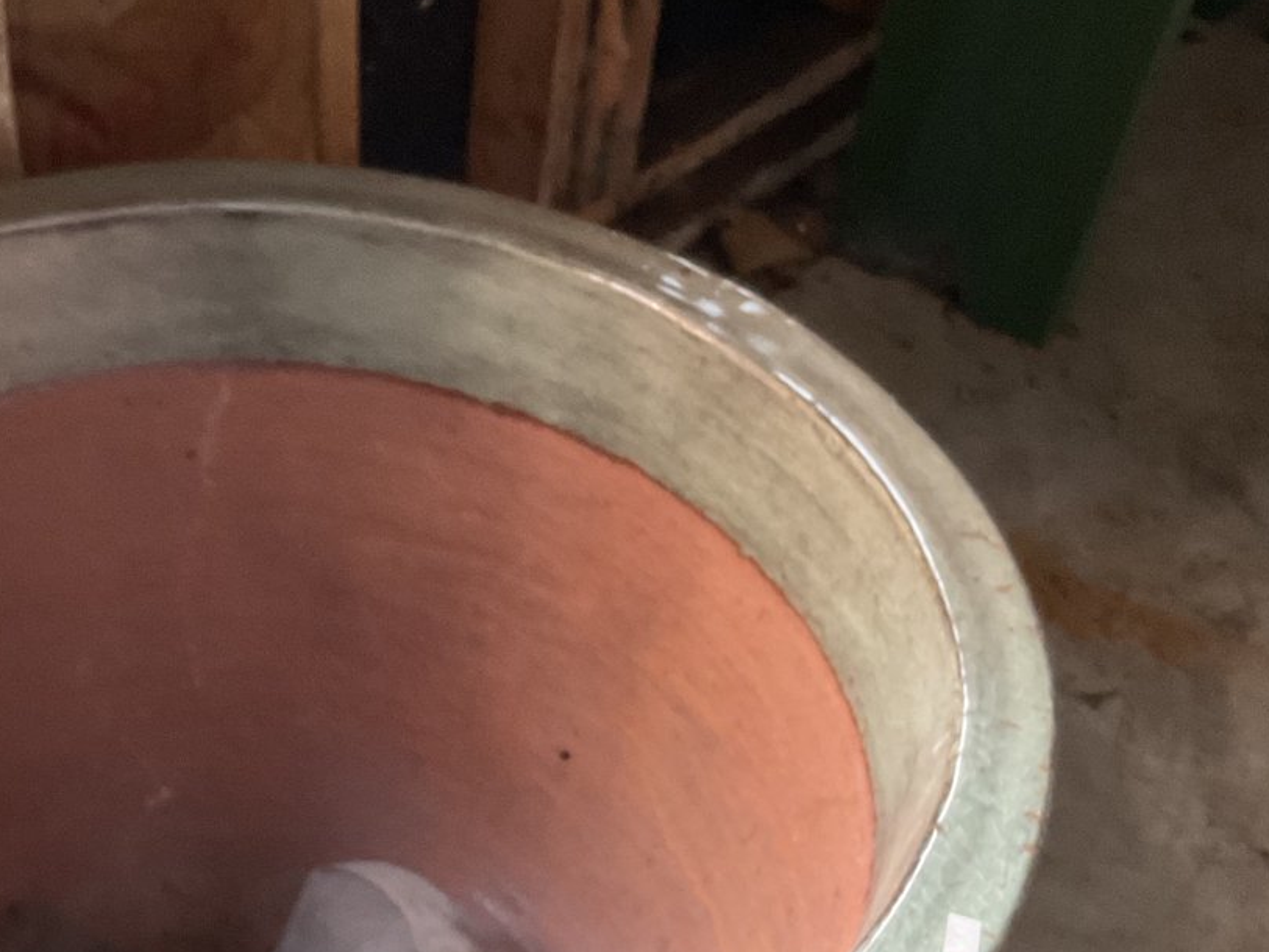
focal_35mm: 54
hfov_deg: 34.5
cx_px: 271
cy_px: 778
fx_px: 1980
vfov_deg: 26.5
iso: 125
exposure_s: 1/50
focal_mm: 3
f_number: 1.8
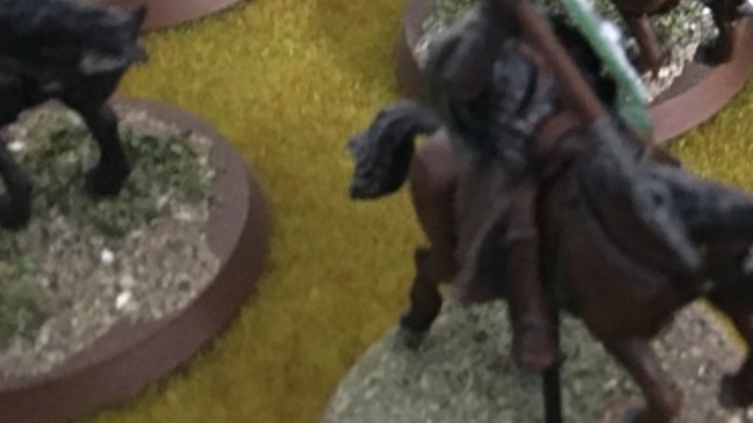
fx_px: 1737
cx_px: 986
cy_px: -144
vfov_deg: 13.3
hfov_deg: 21.9
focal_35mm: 87
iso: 400
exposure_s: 1/17
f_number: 2.2
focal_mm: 4.15
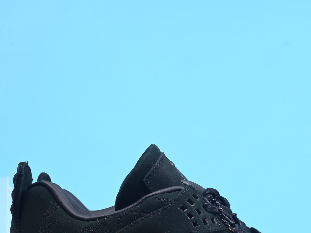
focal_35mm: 121
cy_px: 207
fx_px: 1087
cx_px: 247
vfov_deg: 12.2
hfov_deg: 16.2
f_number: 16
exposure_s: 1/2
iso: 100
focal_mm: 37
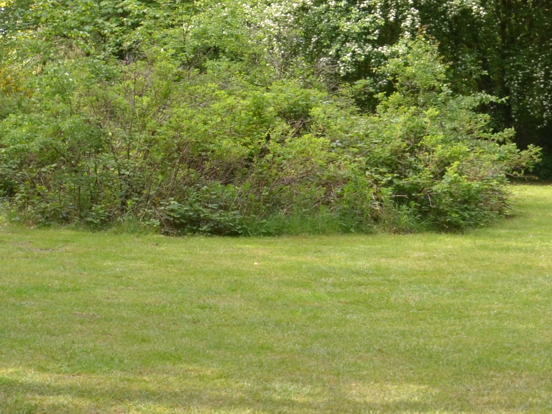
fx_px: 1818
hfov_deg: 16.5
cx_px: -116
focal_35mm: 114
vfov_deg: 12.9
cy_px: 79
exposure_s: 1/125
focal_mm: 24
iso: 200
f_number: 5.6
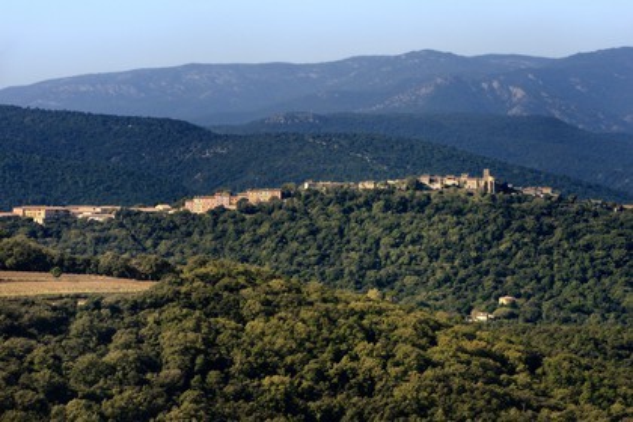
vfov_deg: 6.9
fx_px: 3516
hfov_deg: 10.3
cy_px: 211
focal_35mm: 200
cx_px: 316
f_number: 11
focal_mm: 200
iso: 800
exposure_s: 1/1250
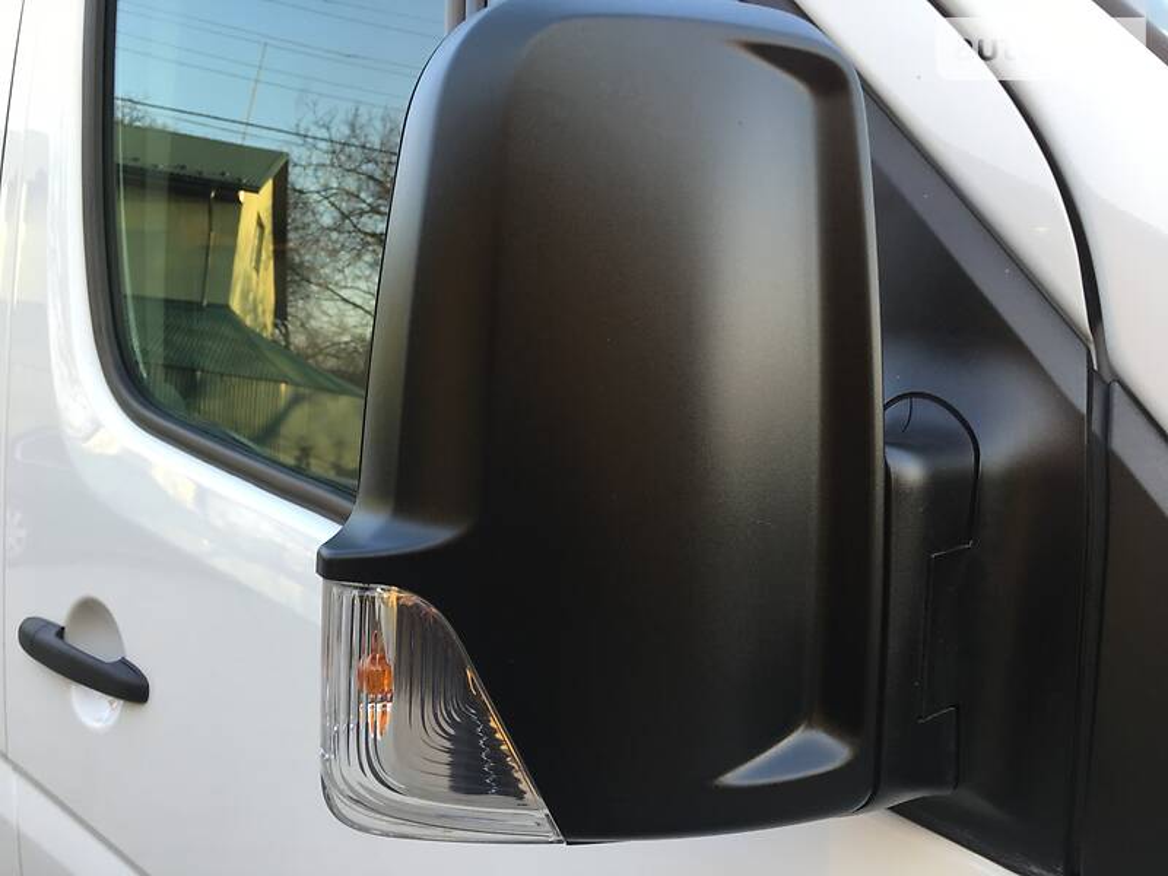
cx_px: 584
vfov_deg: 48.2
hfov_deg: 61.7
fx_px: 979
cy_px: 438
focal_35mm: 29
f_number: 2.2
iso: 32
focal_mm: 4.2
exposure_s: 1/100
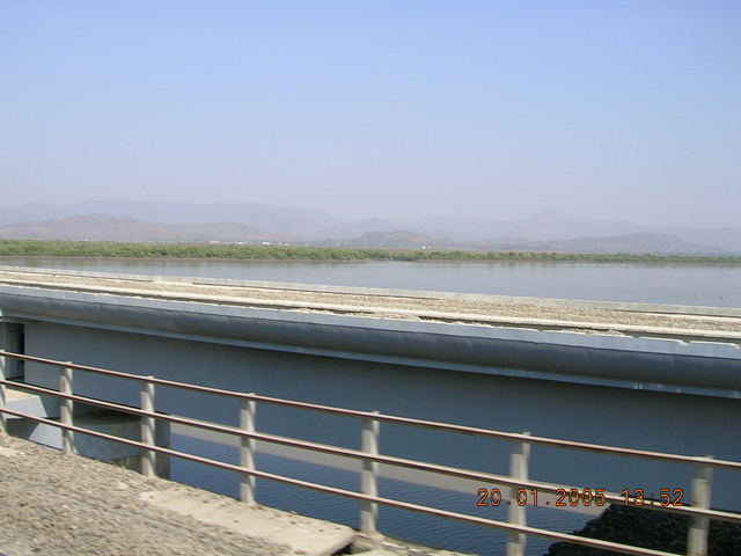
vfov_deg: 40.7
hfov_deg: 52.6
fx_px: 749
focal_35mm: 35
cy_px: 278
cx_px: 370
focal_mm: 5.4
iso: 50
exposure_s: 1/332
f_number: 4.8
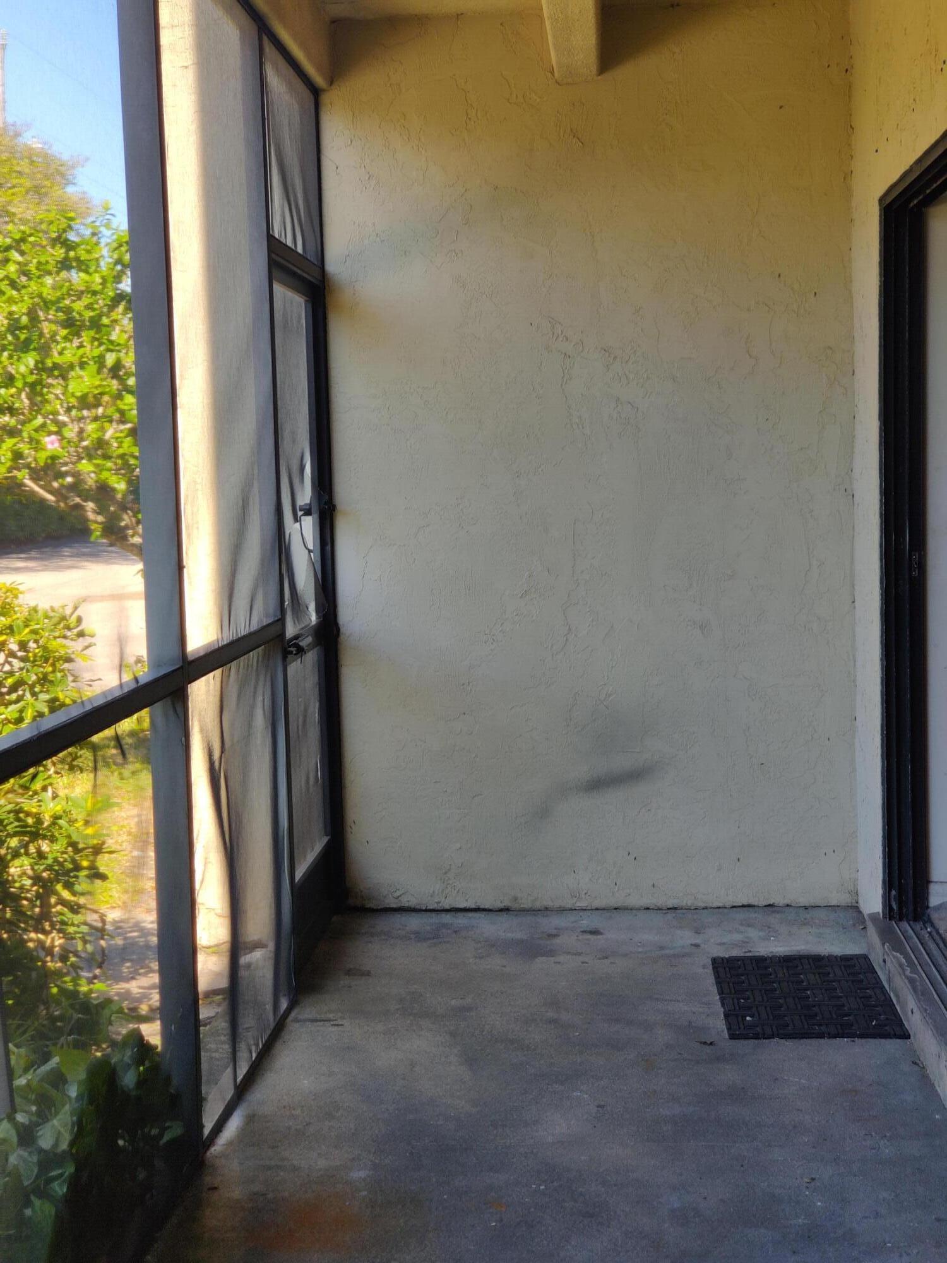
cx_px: 474
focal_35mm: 66
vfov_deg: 29.4
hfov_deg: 22.3
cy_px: 632
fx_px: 2407
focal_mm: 6.22
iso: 100
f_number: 2.2
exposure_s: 1/189
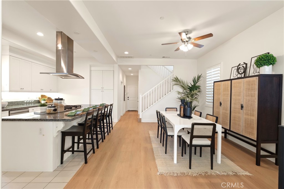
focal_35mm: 16
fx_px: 126
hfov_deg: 96.7
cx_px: 142
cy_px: 94
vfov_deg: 73.8
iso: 1000
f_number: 8
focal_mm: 16
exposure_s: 1/6
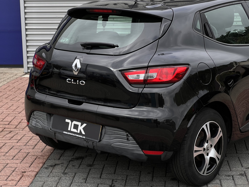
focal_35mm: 77
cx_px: 124
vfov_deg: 19.1
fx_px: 554
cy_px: 94
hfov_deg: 25.3
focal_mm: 9
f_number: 2.8
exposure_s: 1/228
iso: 32
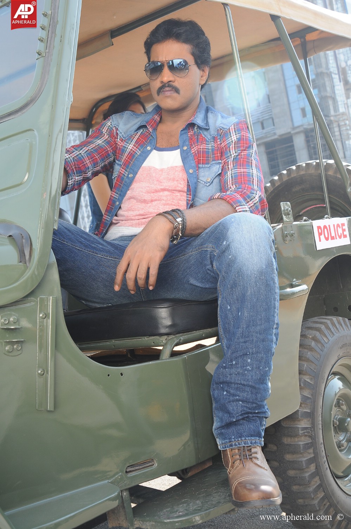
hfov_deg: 28.0
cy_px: 264
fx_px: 704
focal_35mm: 48
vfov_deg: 41.2
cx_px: 176
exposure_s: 1/160
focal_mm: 32
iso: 250
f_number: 5.6
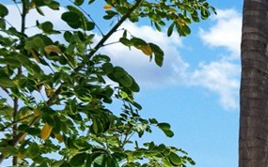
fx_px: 321
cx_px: 418
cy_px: 258
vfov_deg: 23.0
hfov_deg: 27.5
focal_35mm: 44
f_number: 13
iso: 100
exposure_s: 1/125
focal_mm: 12
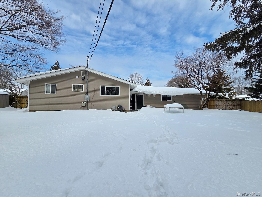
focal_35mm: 13
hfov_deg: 106.2
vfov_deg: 89.9
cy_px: 98
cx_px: 131
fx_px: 98
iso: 50
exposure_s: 1/2945
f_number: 2.2
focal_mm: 2.2
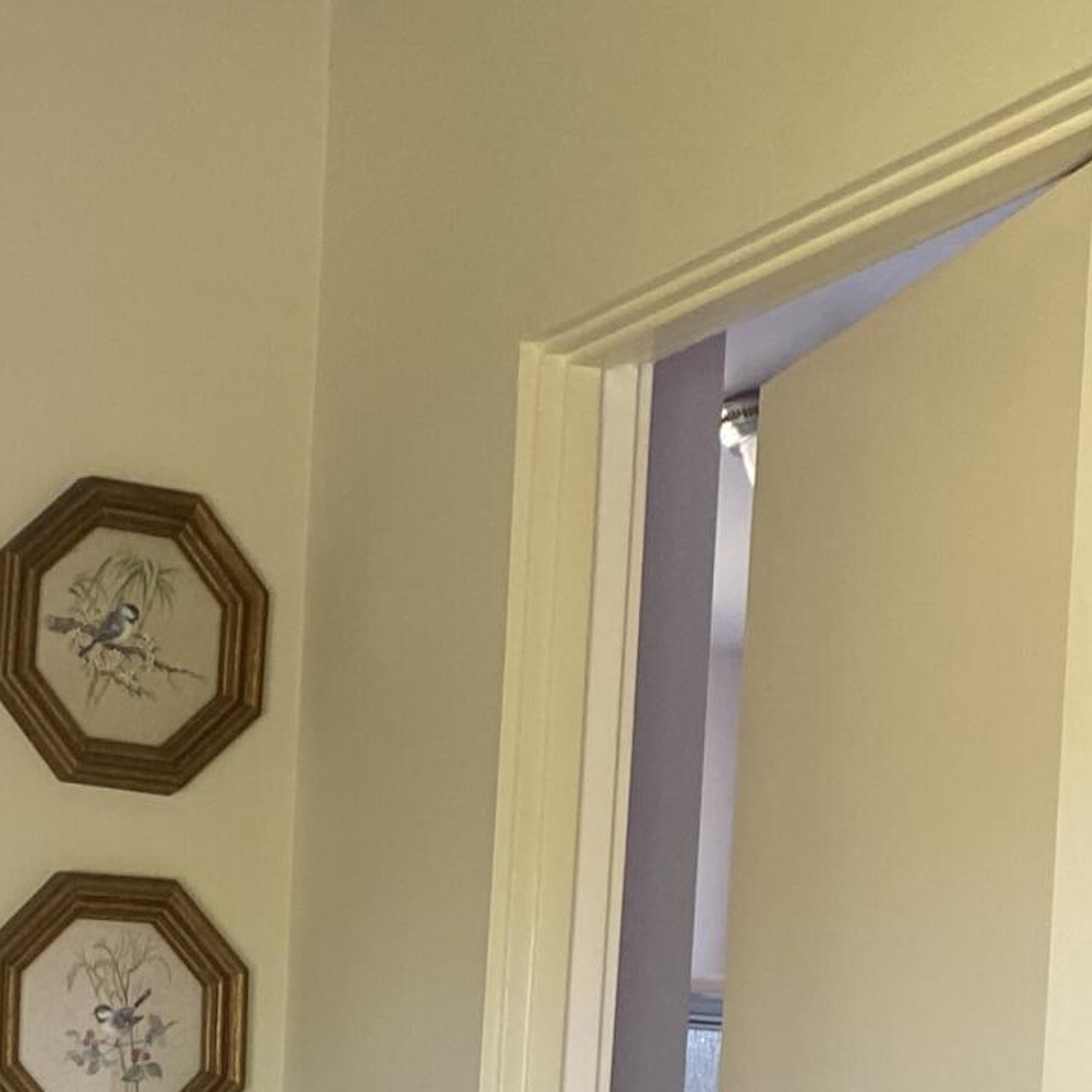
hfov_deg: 17.5
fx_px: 3426
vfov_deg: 16.7
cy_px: 1544
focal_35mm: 96
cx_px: -105
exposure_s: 1/113
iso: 125
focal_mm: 4.25
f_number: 1.8
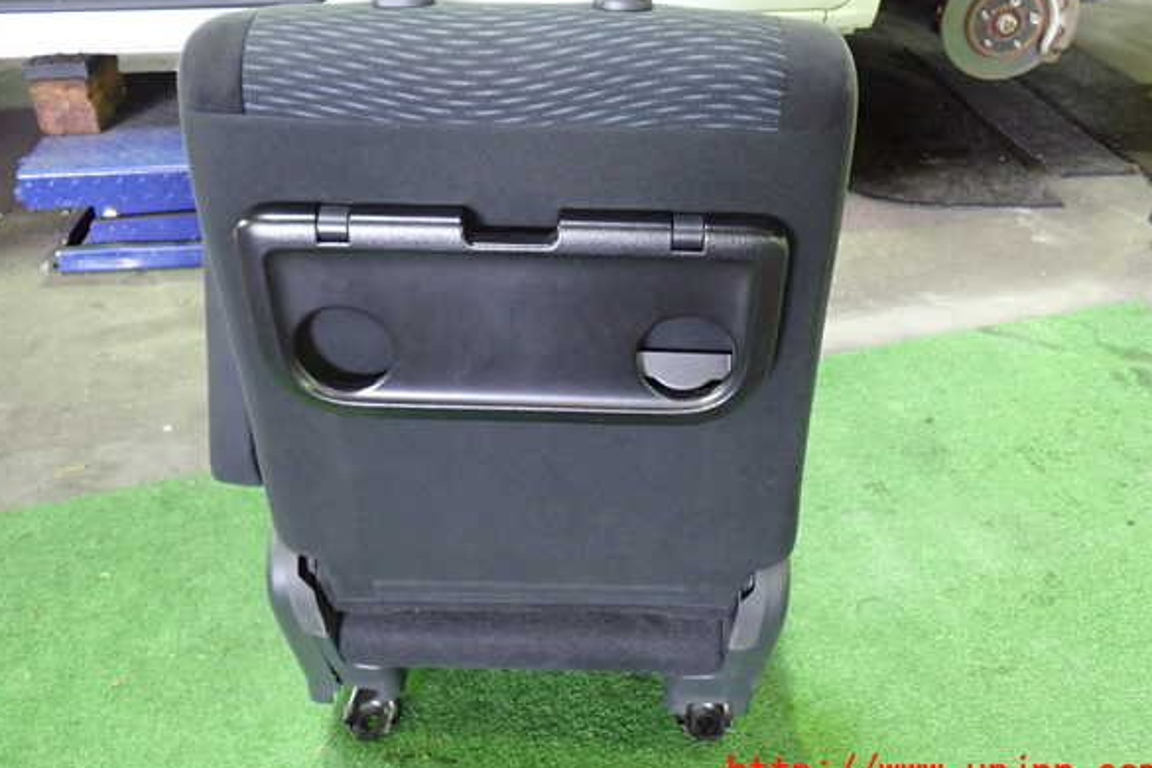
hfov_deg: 58.7
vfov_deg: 41.1
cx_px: 581
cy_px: 356
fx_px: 1024
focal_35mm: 32
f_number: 2.3
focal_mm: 5.4
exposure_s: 1/30
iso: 800
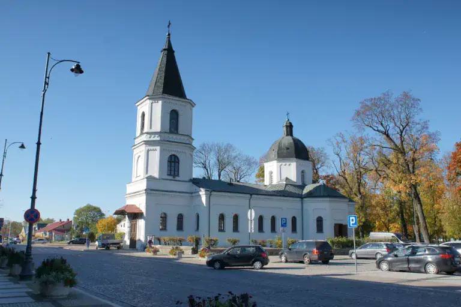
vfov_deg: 40.0
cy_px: 154
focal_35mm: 33
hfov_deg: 57.2
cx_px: 230
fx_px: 423
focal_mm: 22
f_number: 9
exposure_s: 1/200
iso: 100
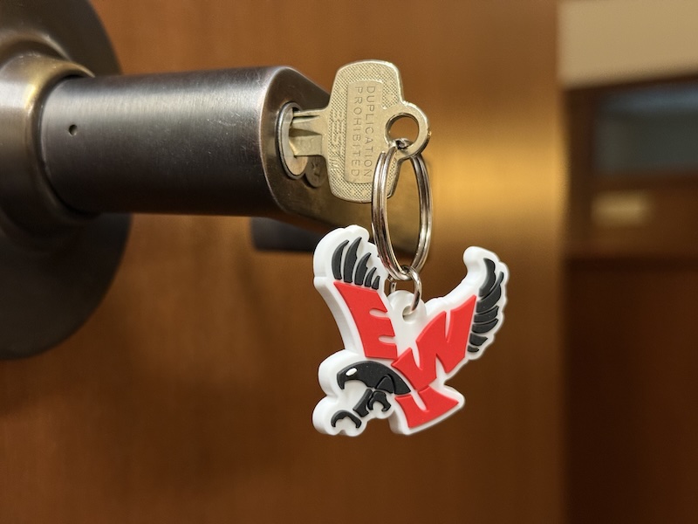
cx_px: 349
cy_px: 262
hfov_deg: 39.7
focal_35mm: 48
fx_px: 968
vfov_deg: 30.3
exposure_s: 1/40
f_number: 1.78
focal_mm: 6.76
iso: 200
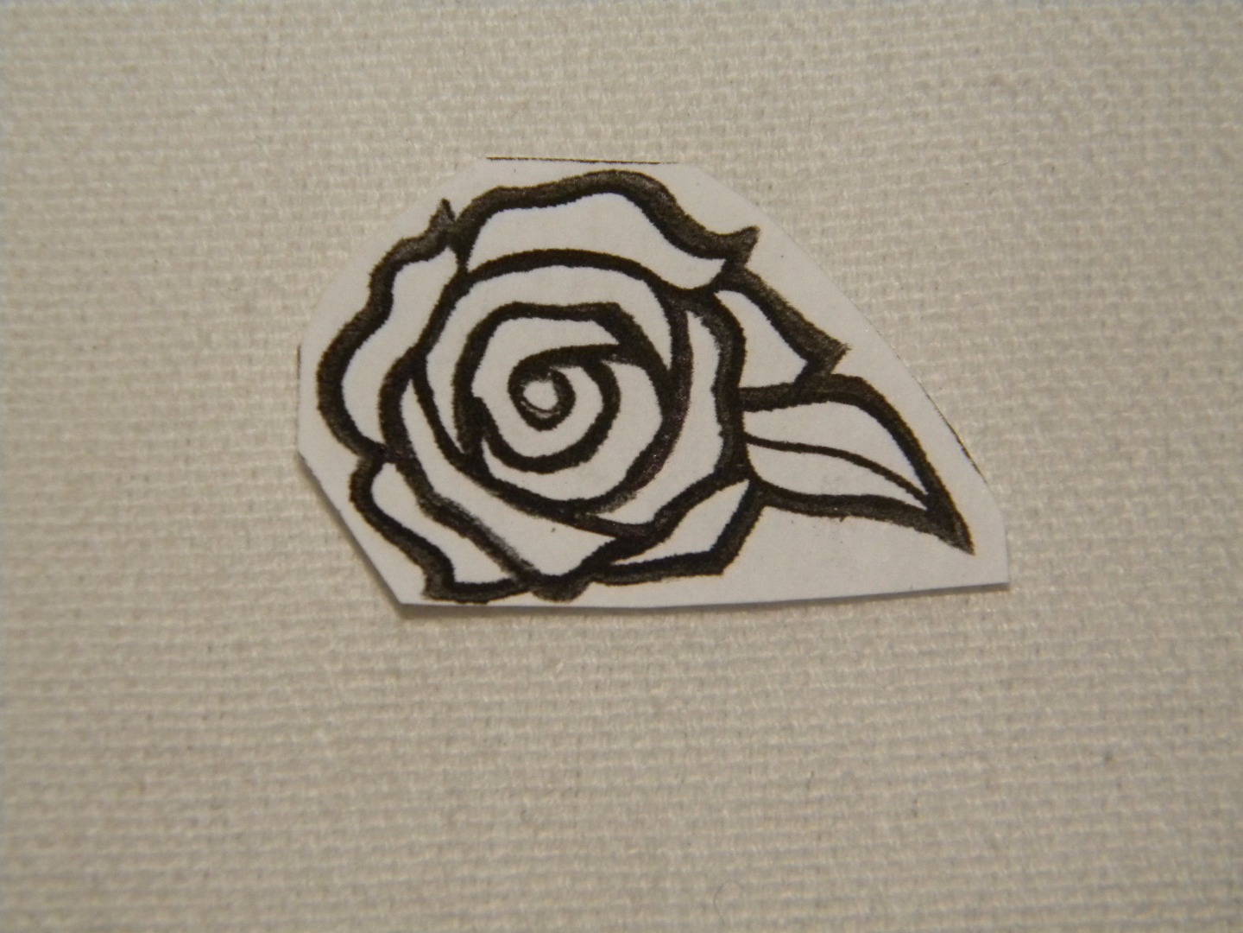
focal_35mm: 83
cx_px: 622
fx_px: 2980
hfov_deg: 23.6
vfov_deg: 17.8
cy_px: 466
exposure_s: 1/30
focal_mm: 15.1
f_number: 9
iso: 400
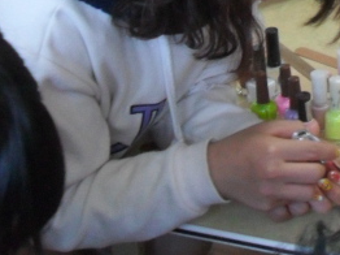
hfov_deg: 13.5
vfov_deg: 10.2
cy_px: -203
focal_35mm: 137
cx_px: 514
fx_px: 1344
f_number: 2.8
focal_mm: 6.2
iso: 200
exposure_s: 1/20
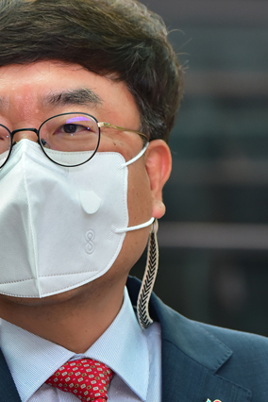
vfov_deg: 5.9
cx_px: 56
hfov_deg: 3.9
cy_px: 283
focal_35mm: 352
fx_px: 3930
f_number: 6.3
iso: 1250
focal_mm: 200
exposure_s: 1/200
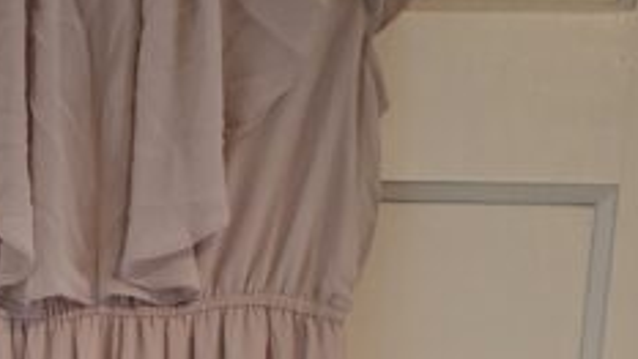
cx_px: 123
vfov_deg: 12.1
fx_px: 1455
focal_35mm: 86
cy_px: 776
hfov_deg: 24.3
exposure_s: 1/25
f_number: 1.8
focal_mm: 5.54
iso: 500
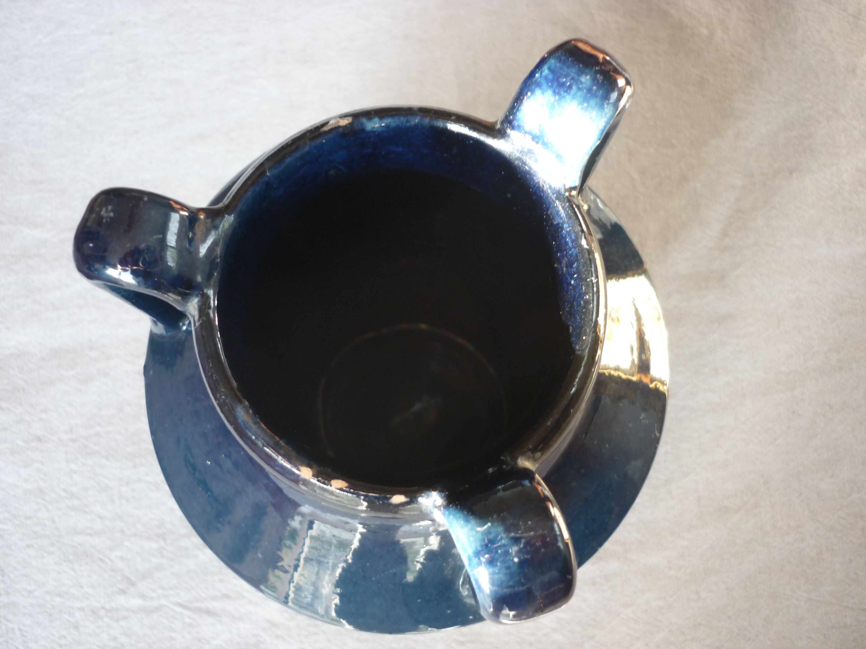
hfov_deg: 55.4
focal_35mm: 33
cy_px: 324
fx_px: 826
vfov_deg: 42.9
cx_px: 433
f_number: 2.8
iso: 160
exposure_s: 1/30
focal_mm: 5.5
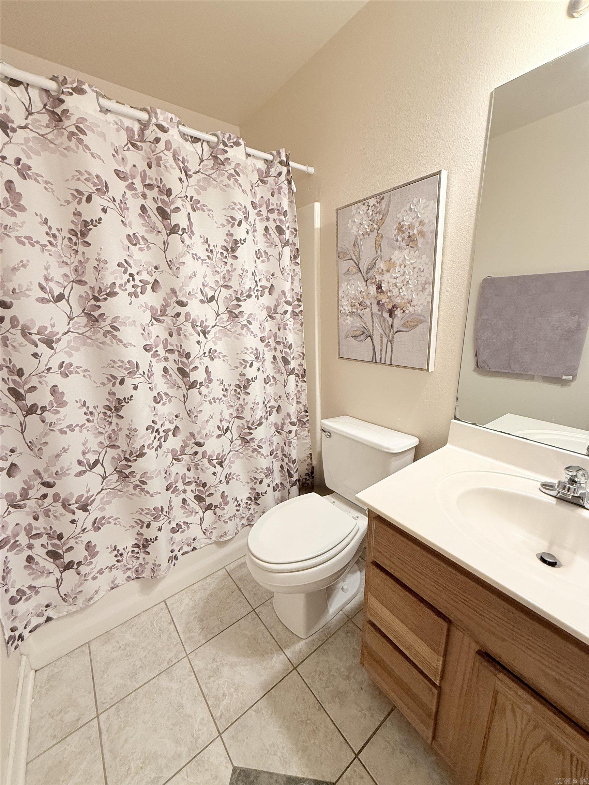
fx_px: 318
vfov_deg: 102.1
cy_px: 392
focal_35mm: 14
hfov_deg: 85.7
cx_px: 294
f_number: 2.2
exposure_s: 1/120
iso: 200
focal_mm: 2.22
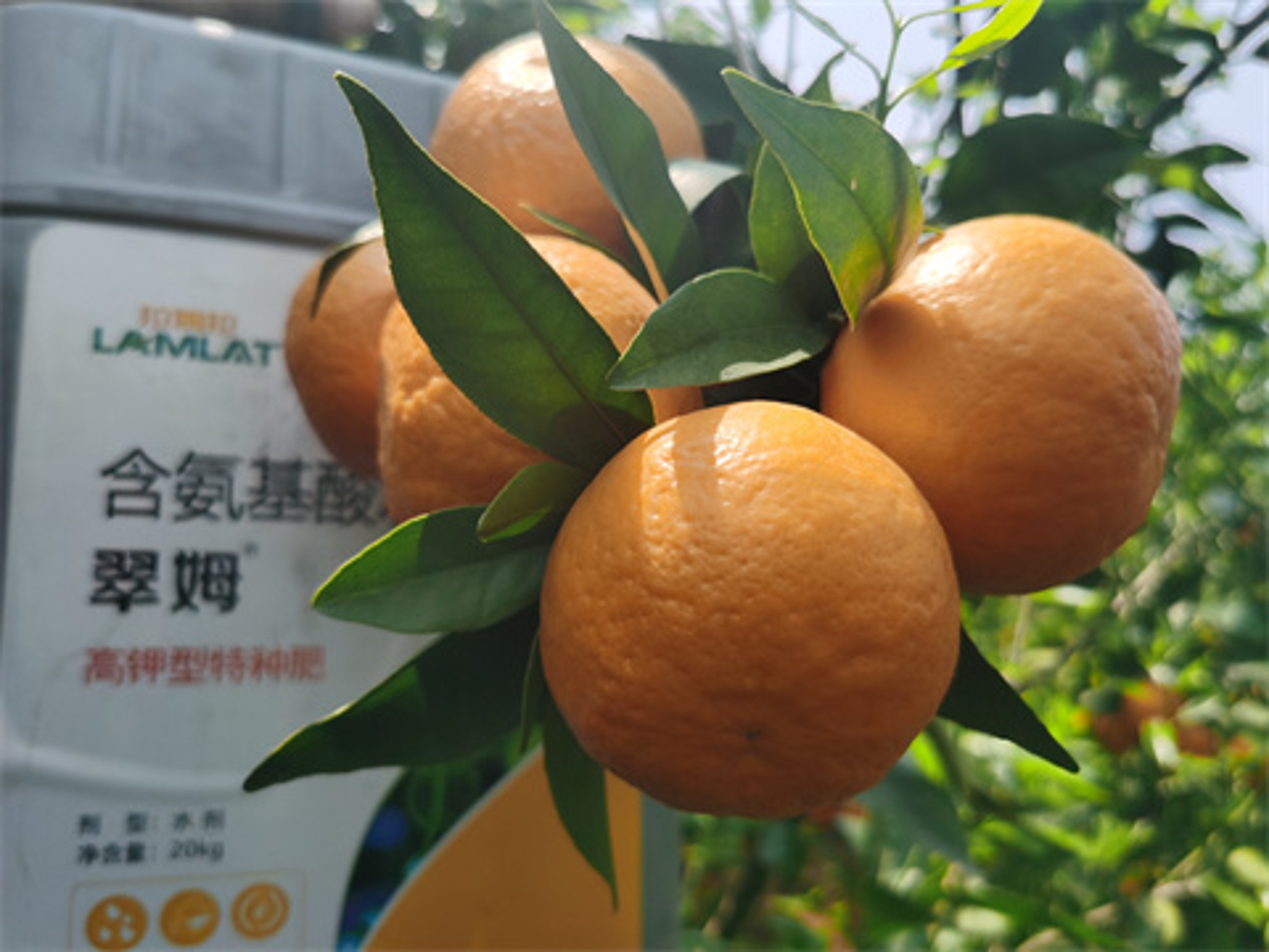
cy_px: 476
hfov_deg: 65.3
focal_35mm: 27
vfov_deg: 51.4
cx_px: 634
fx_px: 990
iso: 50
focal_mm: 5.56
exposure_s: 1/2597
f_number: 1.6
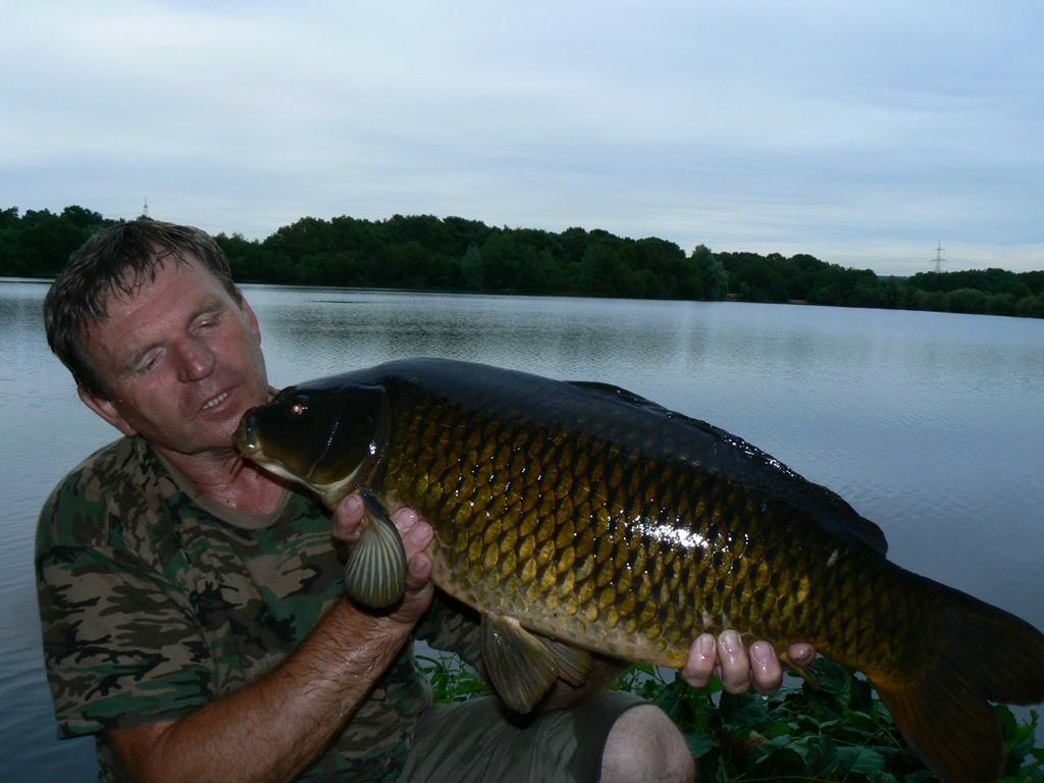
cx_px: 522
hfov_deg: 51.4
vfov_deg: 39.7
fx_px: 1086
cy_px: 392
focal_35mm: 36
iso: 100
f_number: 8
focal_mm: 6
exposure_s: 1/100
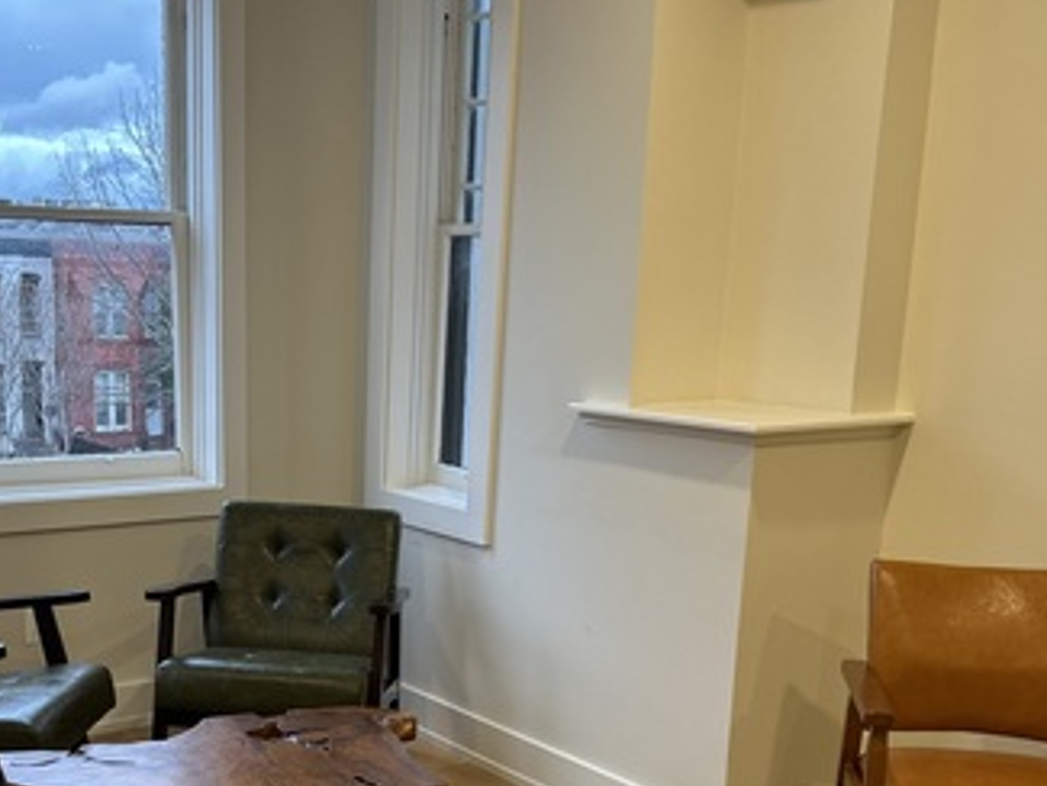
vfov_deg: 29.6
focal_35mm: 48
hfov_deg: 39.4
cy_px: 625
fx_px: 1452
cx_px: 393
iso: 80
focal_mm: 5.7
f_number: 1.5
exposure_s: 1/60
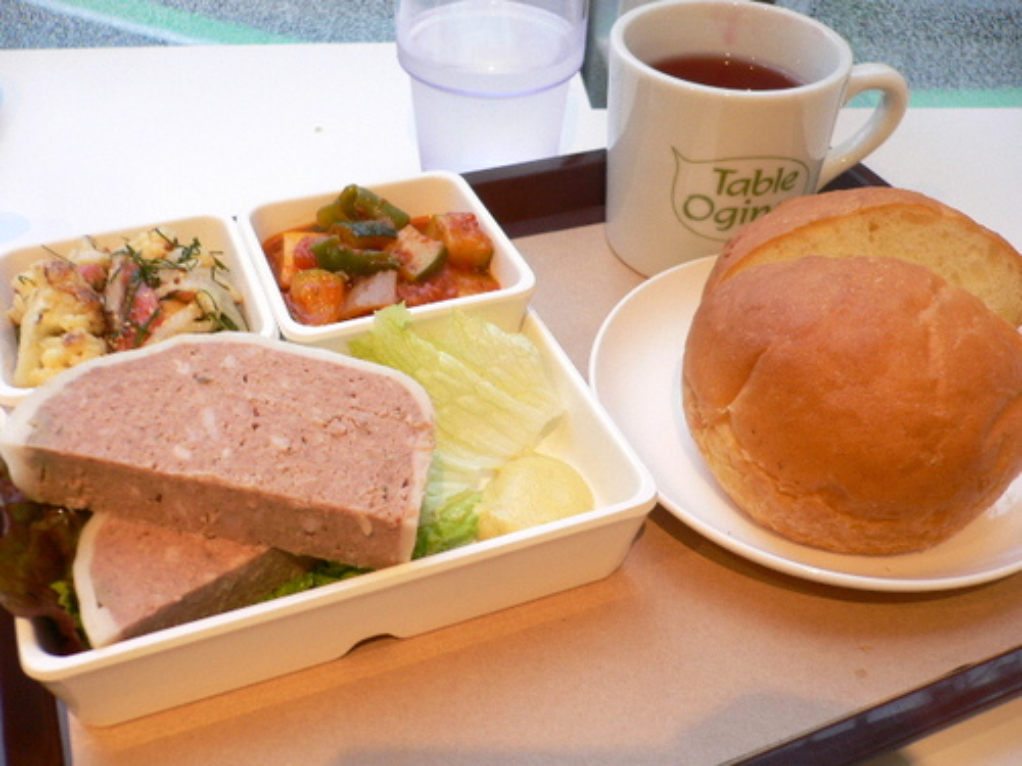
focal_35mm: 35
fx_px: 1033
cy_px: 383
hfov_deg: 52.6
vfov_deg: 40.7
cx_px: 511
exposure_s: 1/10
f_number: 2.8
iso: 150
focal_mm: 5.8
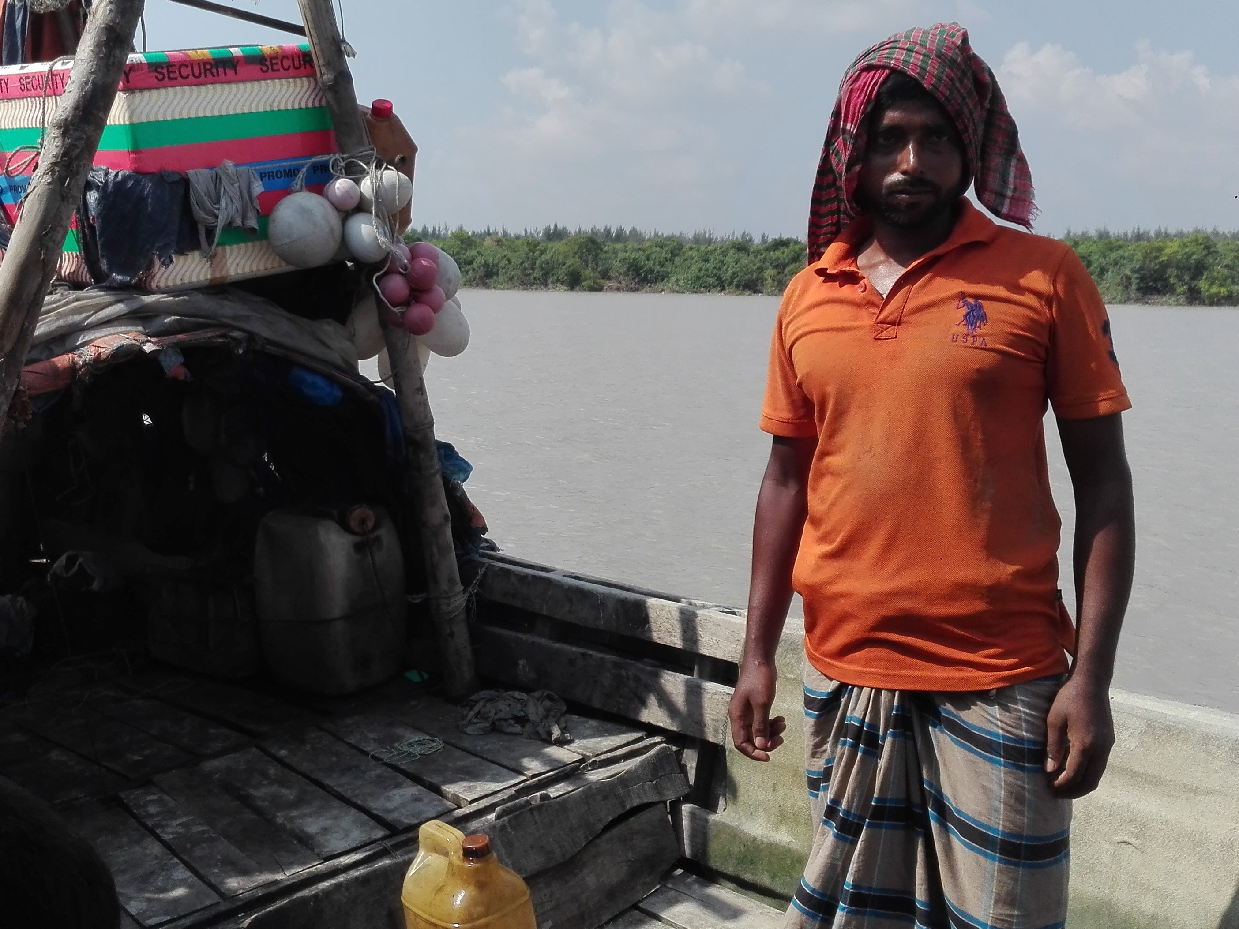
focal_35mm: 40
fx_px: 1432
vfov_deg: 35.7
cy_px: 327
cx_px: 497
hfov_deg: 46.5
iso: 100
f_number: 2
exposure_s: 1/1545
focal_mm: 3.79
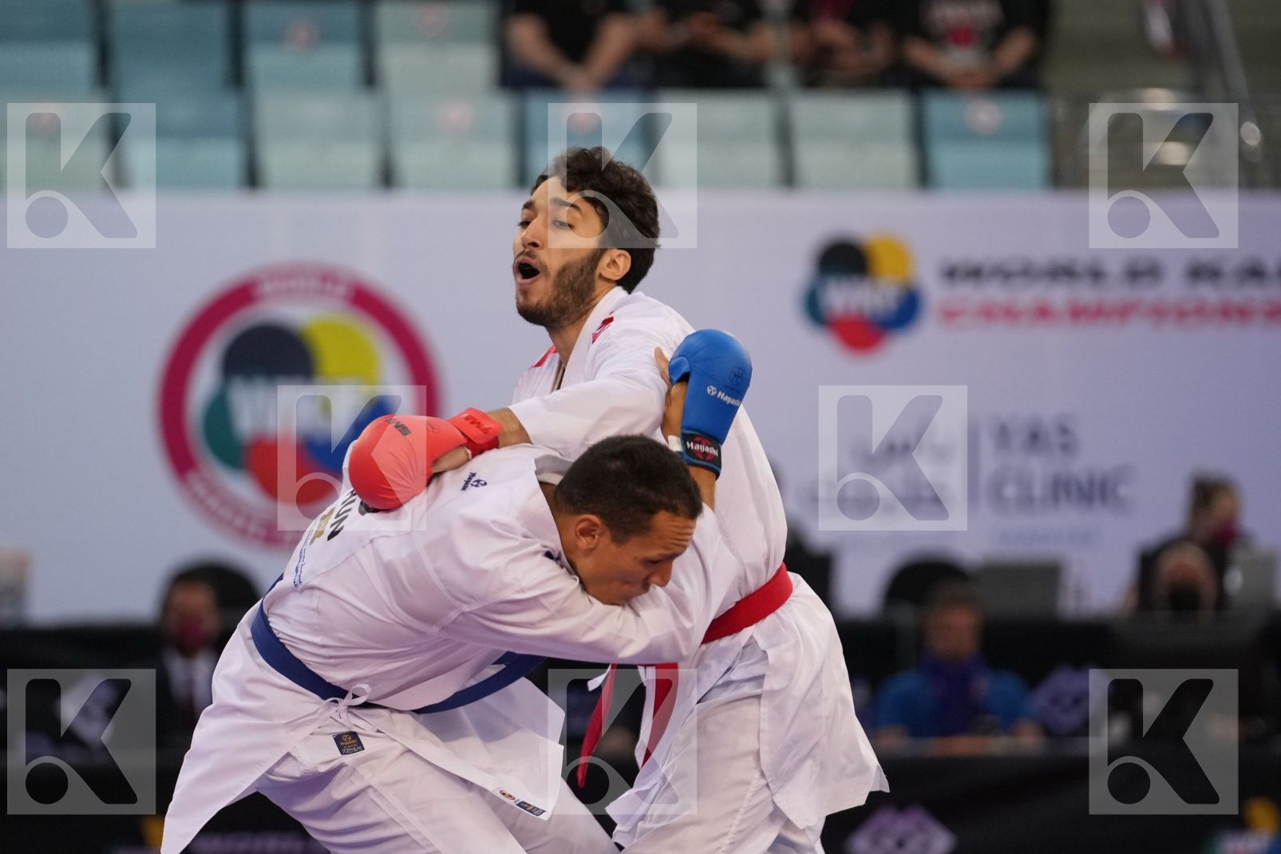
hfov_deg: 6.6
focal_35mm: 314
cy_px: 458
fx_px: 11172
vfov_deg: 4.4
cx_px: 623
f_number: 2.8
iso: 2000
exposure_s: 1/1000
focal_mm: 187
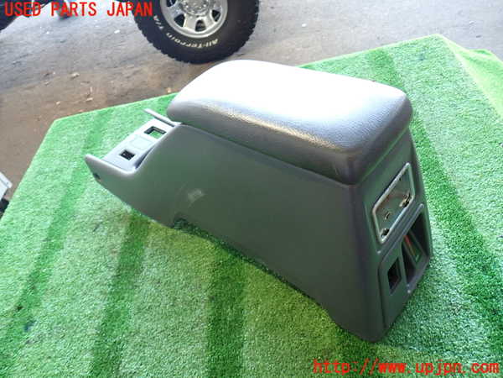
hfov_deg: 60.0
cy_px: 189
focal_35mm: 30
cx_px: 252
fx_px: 436
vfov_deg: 46.8
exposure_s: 1/30
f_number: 2.3
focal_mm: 5.4
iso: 250
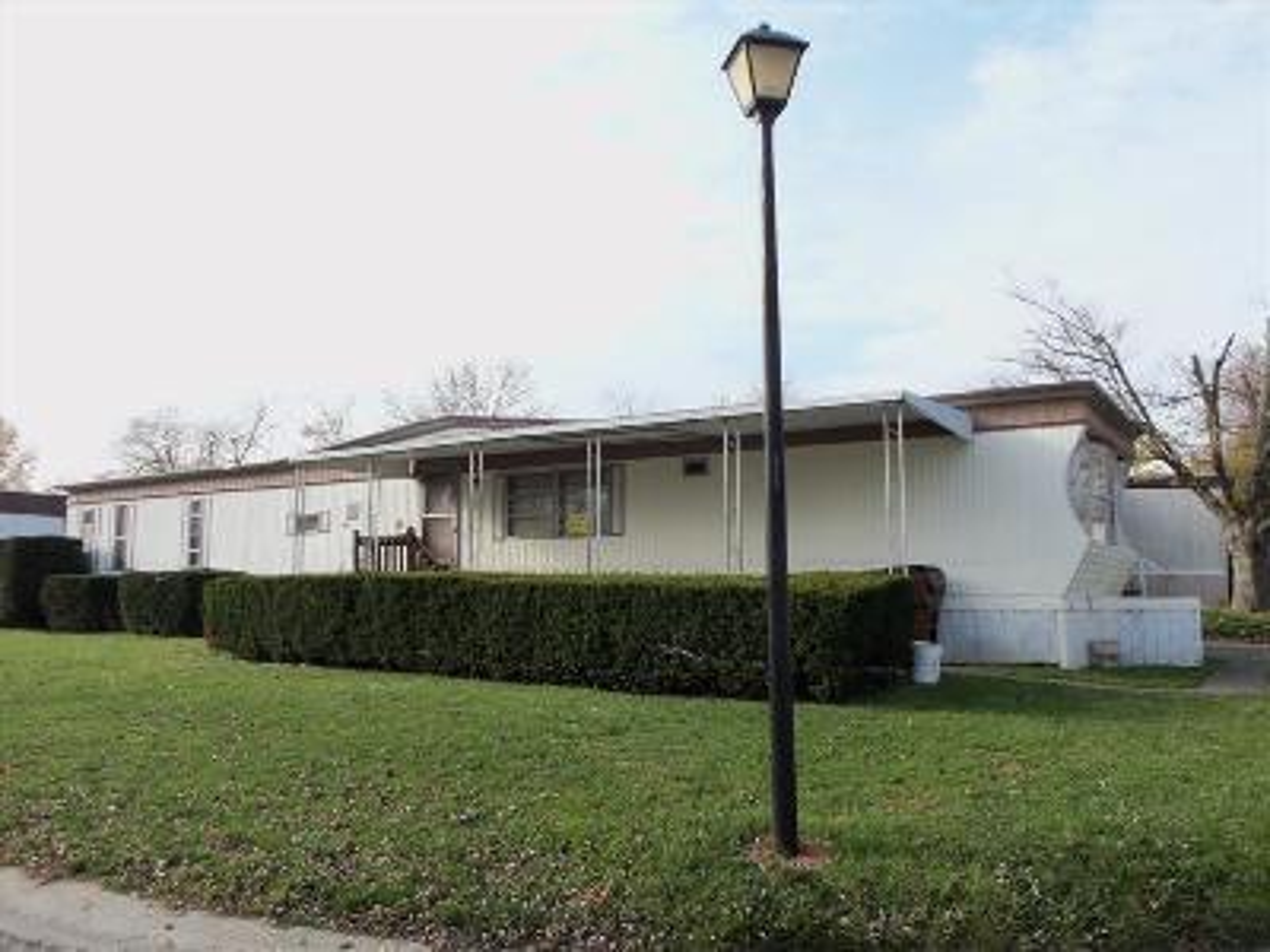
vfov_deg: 49.7
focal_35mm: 28
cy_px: 476
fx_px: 1027
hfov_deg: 63.4
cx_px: 635
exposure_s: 1/320
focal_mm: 5.1
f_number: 3.3
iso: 64
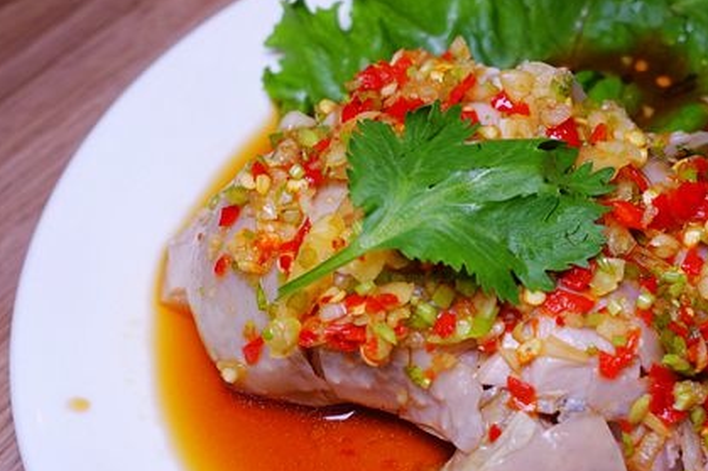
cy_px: 274
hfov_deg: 33.2
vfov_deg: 23.0
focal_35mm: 59
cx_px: 537
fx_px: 1160
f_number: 3.5
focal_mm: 14.1
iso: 125
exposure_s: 1/80
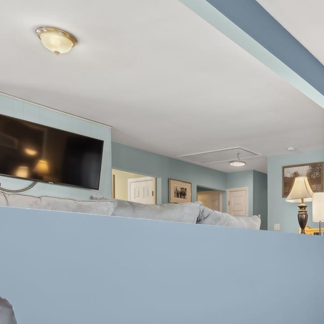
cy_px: 248
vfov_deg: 43.3
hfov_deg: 40.2
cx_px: 313
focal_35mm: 37
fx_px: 392
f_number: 11
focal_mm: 15
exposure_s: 1/5
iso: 100
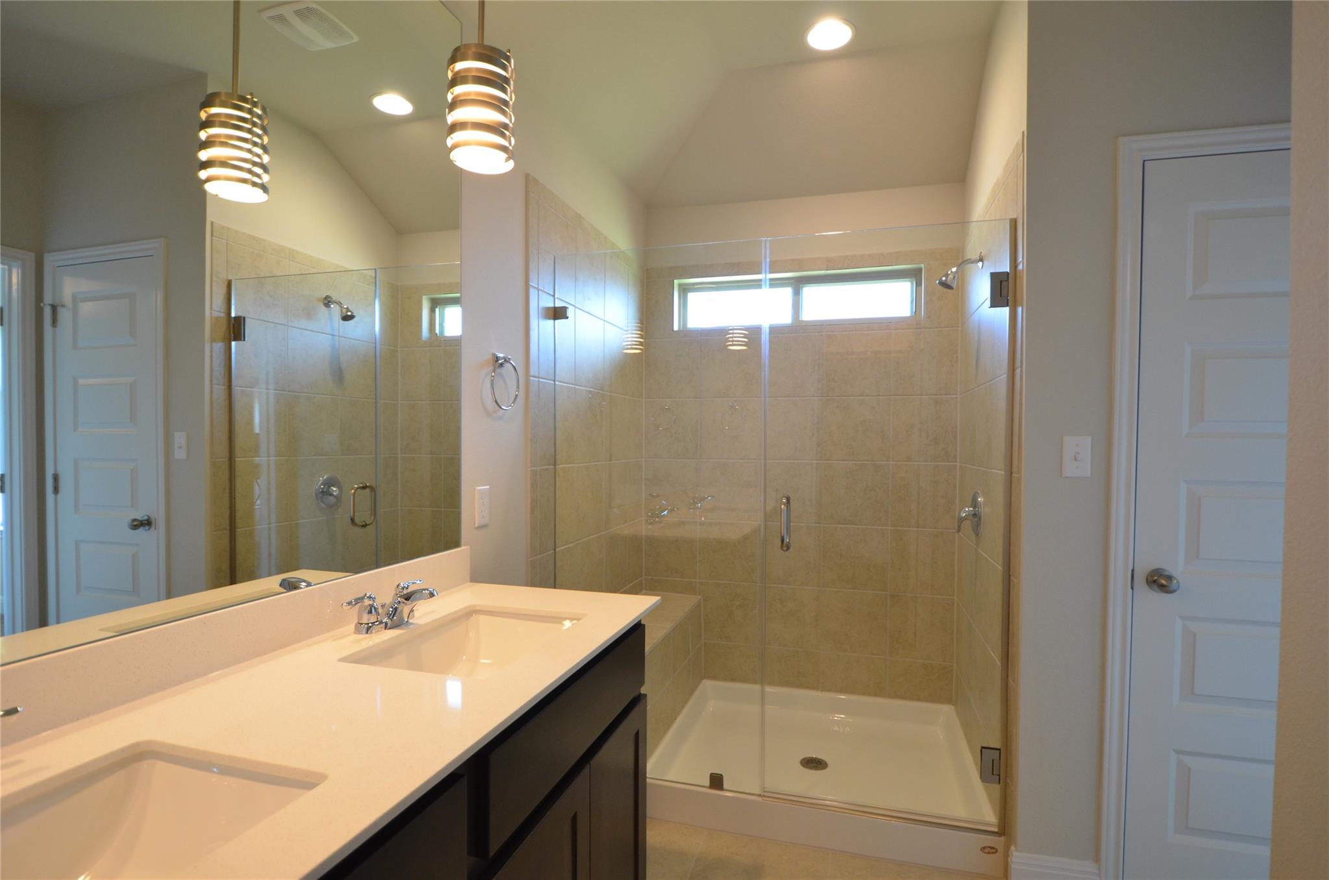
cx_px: 664
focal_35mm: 16
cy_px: 440
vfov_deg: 71.8
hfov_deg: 95.1
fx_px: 608
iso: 800
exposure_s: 1/60
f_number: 4
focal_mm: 11
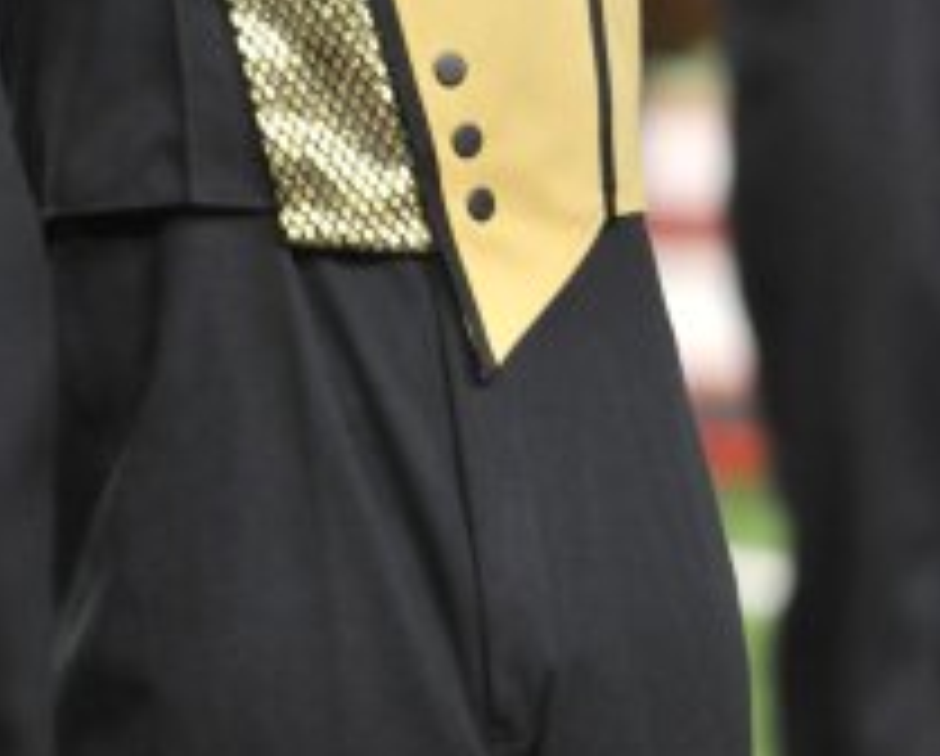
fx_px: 22465
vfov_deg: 1.9
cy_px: 40
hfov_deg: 2.4
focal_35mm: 806
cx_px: 416
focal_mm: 200
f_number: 2.8
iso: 800
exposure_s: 1/160
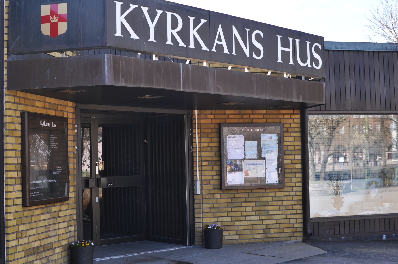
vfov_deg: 25.7
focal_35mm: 52
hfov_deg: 37.9
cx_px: 199
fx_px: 580
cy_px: 132
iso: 200
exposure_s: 1/160
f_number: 6.3
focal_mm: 35
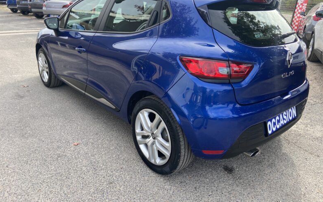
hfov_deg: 66.5
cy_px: 85
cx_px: 162
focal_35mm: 28
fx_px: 246
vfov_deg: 44.4
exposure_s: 1/539
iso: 32
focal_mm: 4.25
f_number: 1.8
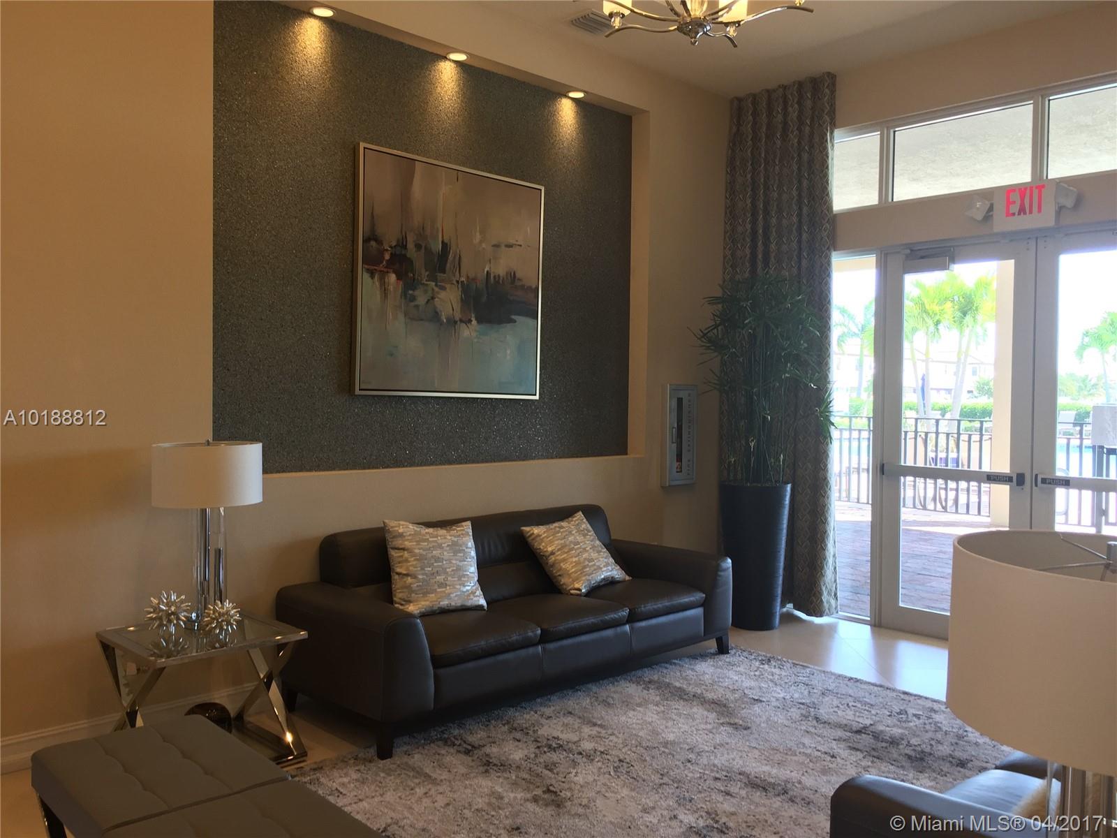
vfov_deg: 48.2
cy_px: 419
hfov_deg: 61.7
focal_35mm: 29
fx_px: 936
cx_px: 558
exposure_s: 1/60
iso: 40
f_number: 2.2
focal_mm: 4.15
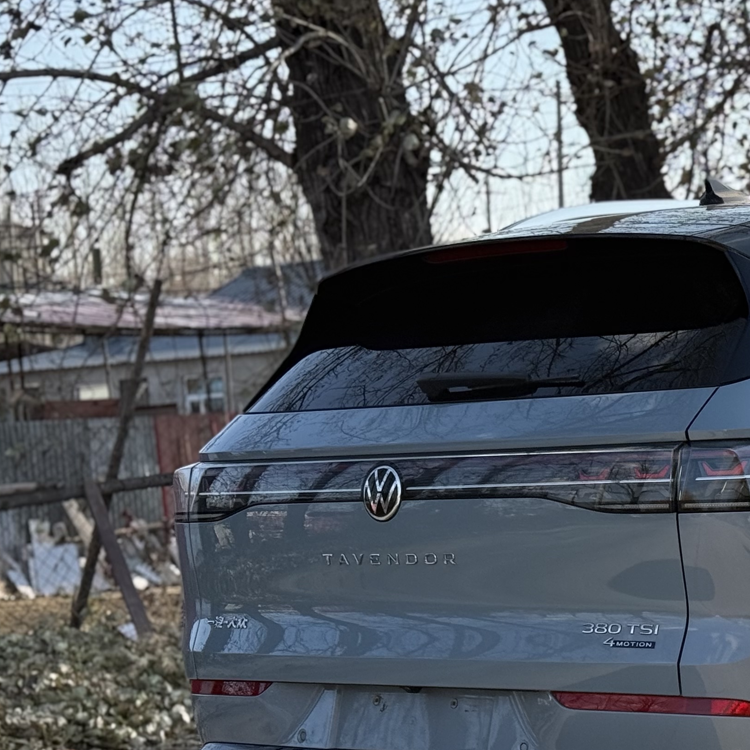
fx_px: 2574
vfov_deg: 16.5
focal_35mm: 105
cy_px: 562
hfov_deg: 15.9
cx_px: 914
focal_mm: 6.76
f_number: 1.78
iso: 64
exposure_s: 1/2762
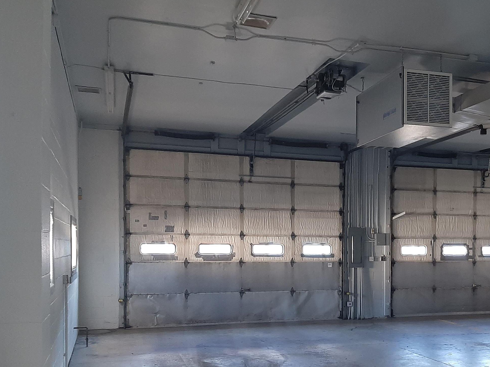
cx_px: 344
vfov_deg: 34.6
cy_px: 263
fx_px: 580
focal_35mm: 41
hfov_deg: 44.8
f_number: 1.7
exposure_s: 1/40
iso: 200
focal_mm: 3.93
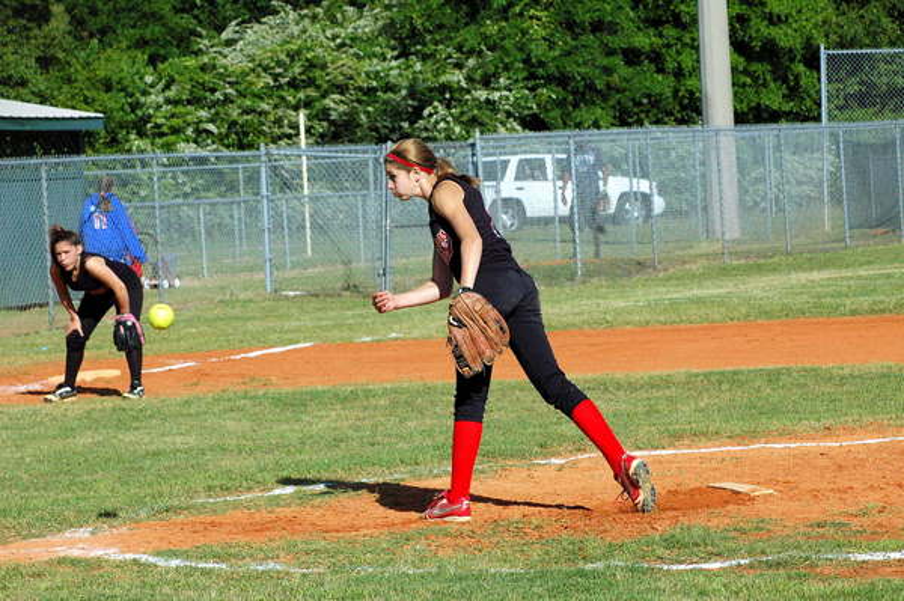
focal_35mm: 150
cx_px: 452
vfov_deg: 9.1
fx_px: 3763
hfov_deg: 13.7
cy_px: 300
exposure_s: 1/2000
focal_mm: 100
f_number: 11
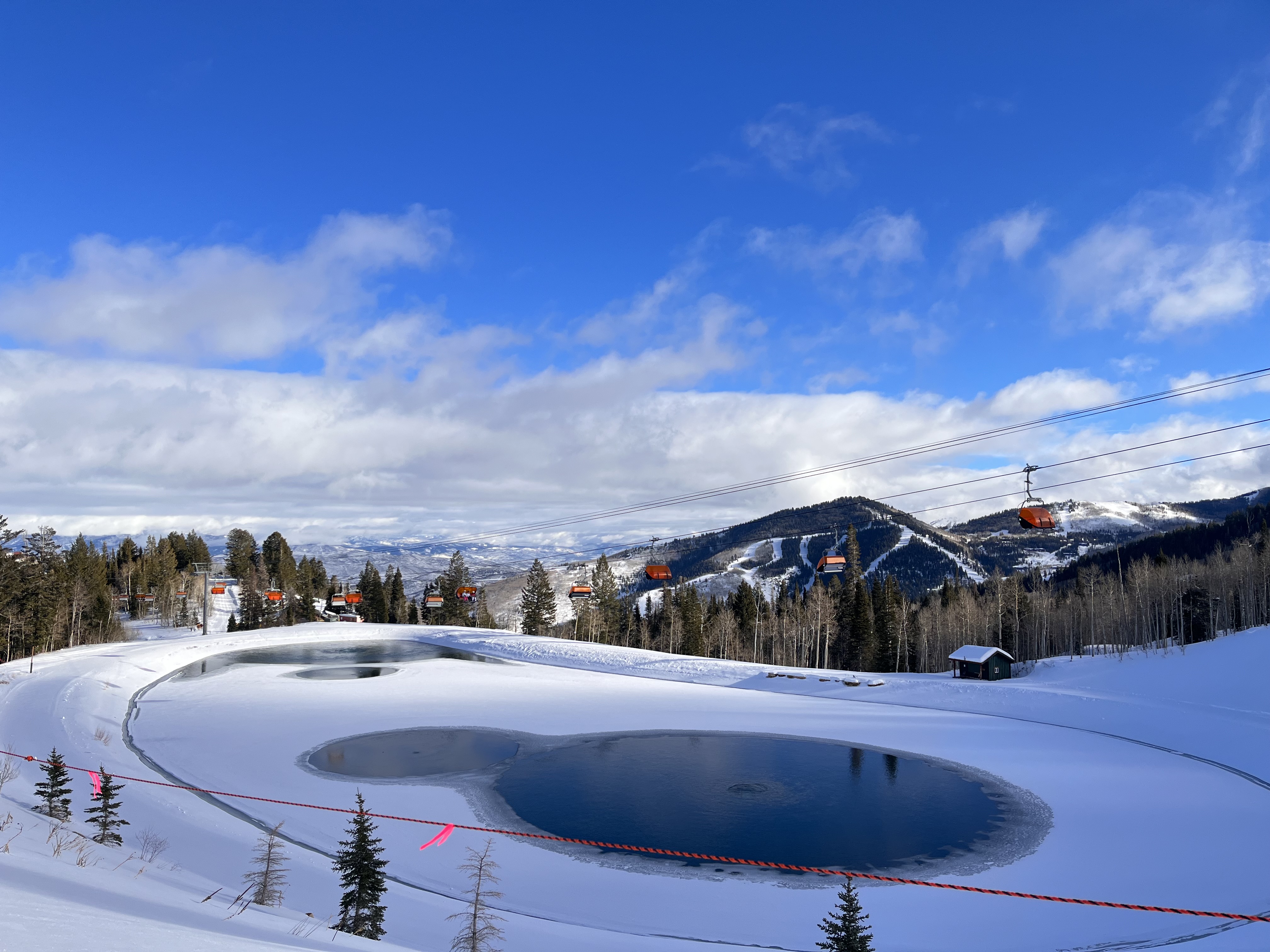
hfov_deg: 67.3
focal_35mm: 26
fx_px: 954
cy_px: 476
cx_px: 635
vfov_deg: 53.1
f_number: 1.6
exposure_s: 1/2755
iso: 50
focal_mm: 5.1
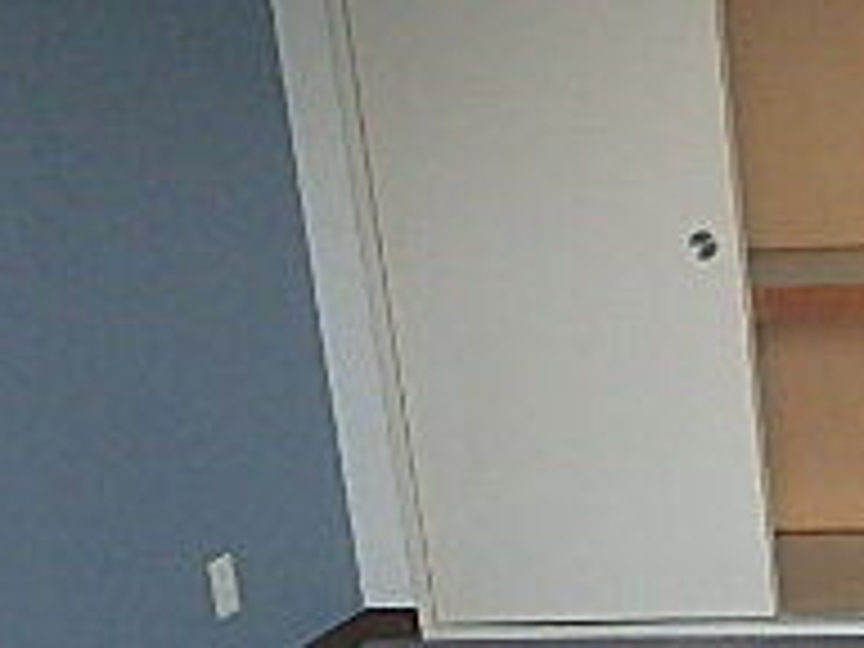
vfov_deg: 20.8
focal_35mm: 70
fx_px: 1747
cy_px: 504
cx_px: 1256
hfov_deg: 23.1
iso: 320
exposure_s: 1/30
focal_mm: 3.7
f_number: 3.5
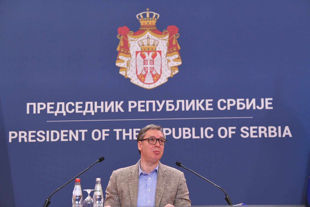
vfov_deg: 12.5
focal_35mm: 110
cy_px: 104
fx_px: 947
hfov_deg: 18.6
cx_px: 155
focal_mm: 110
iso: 3200
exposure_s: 1/320
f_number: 4
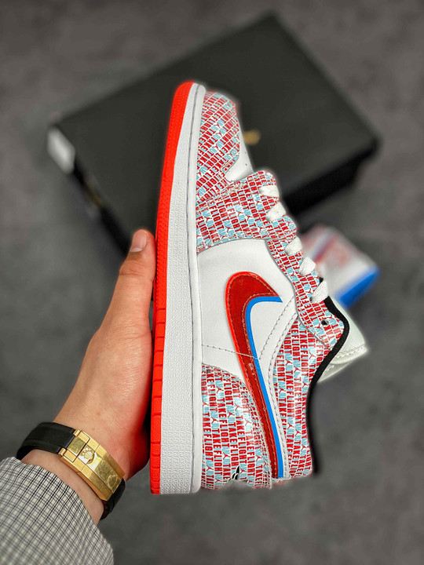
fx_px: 849
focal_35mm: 52
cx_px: 212
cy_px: 282
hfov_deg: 28.0
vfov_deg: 36.8
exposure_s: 1/100
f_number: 2
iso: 32
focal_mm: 6
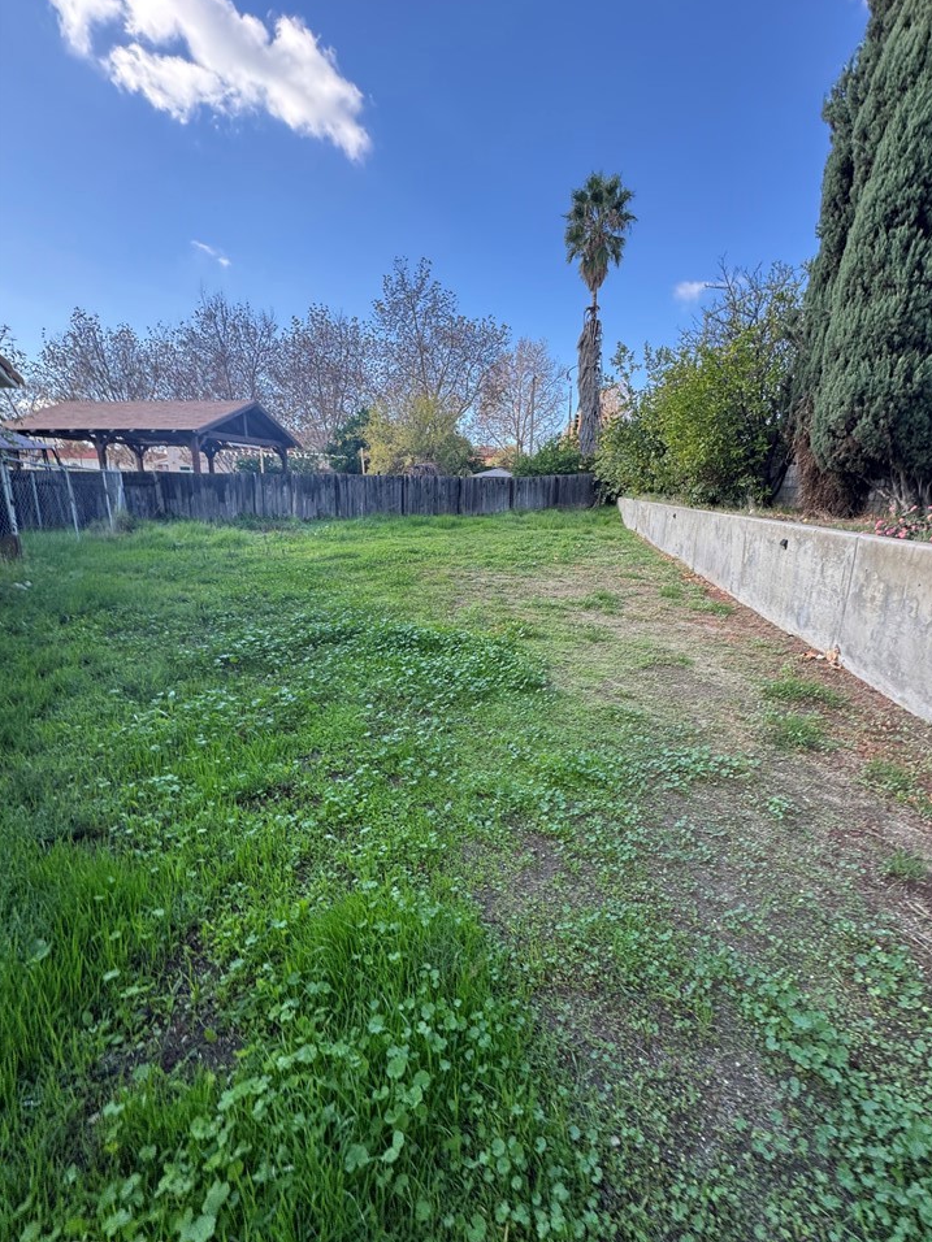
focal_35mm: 15
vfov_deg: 98.2
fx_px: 538
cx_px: 491
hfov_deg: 81.7
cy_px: 607
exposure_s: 1/224
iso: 40
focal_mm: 2.22
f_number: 2.2
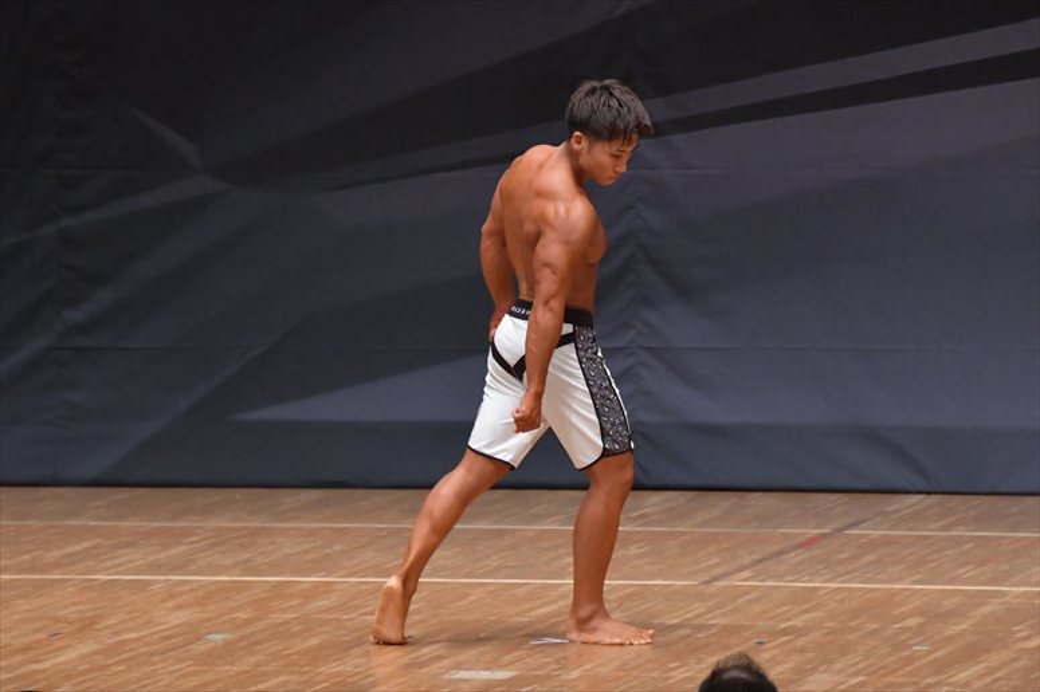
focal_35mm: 300
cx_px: 520
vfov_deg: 4.6
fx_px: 8663
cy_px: 346
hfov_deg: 6.9
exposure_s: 1/400
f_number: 5.6
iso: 6400
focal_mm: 200
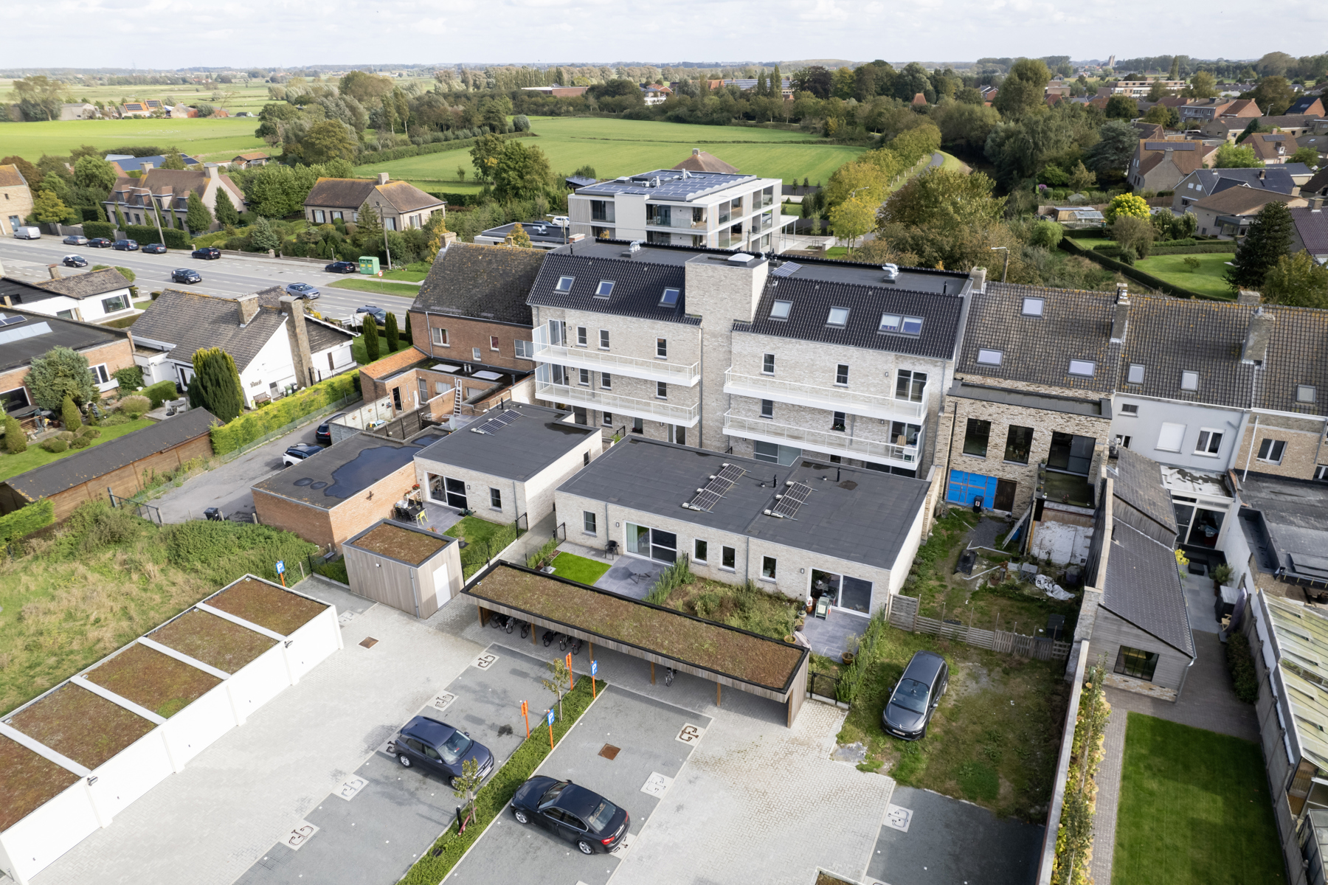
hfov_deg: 78.6
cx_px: 664
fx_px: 811
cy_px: 442
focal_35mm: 22
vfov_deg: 57.2
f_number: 2.8
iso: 100
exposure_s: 1/125
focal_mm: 8.38
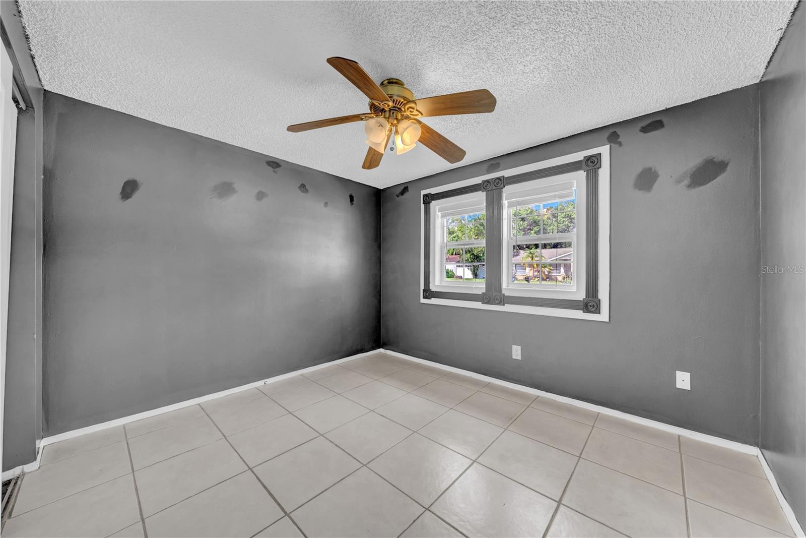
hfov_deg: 112.6
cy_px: 269
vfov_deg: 90.0
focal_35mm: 12
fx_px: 269
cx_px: 403
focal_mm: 12
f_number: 7.1
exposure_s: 1/60
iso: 800
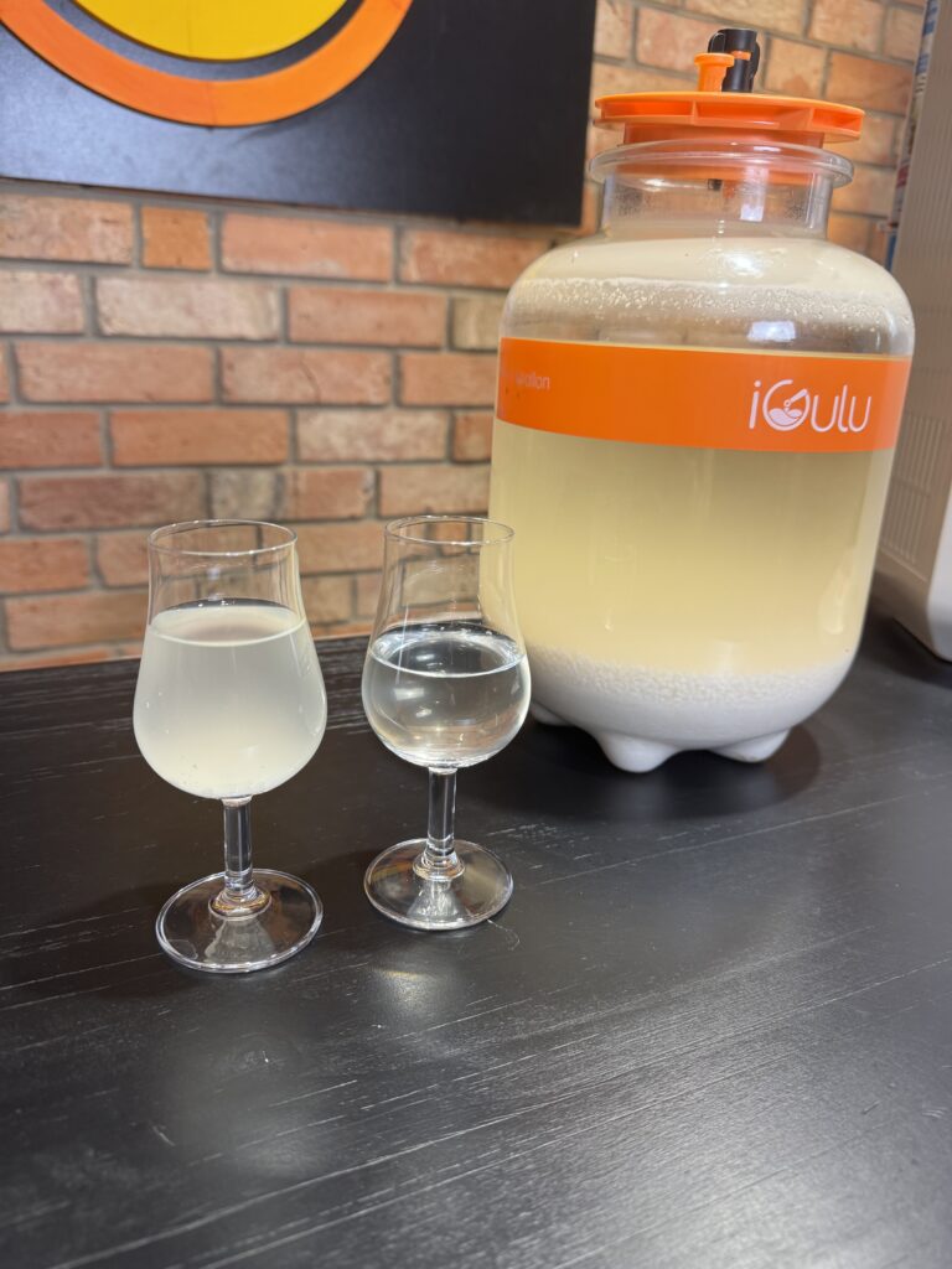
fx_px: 880
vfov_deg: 71.6
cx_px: 476
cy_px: 634
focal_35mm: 24
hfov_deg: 56.8
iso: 160
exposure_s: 1/100
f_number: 1.78
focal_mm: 6.76
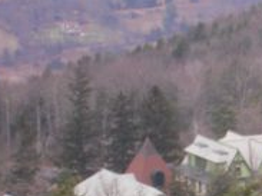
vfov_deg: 3.2
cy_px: 237
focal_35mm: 470
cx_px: 510
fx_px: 3555
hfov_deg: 4.2
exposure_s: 1/100
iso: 160
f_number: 5.8
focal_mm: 20
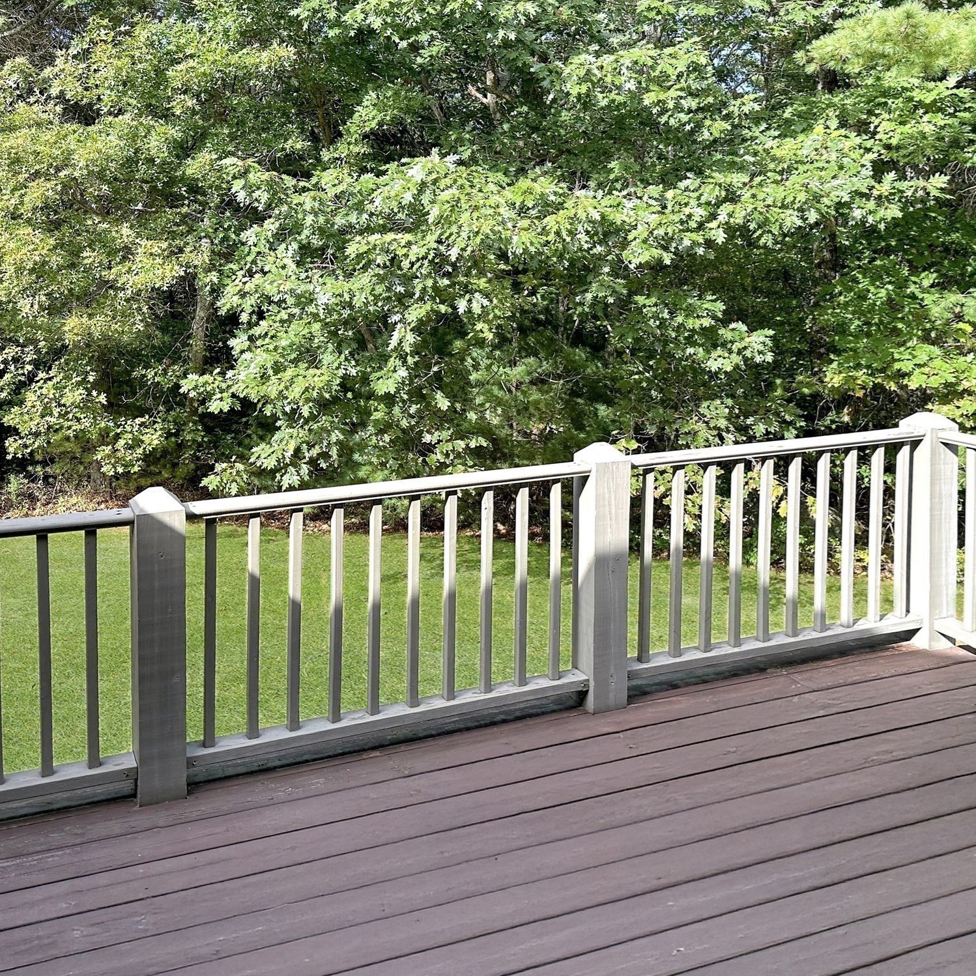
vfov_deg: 55.6
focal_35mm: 29
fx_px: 925
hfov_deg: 54.9
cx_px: 619
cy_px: 483
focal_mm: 6.86
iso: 80
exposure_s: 1/950
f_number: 1.8
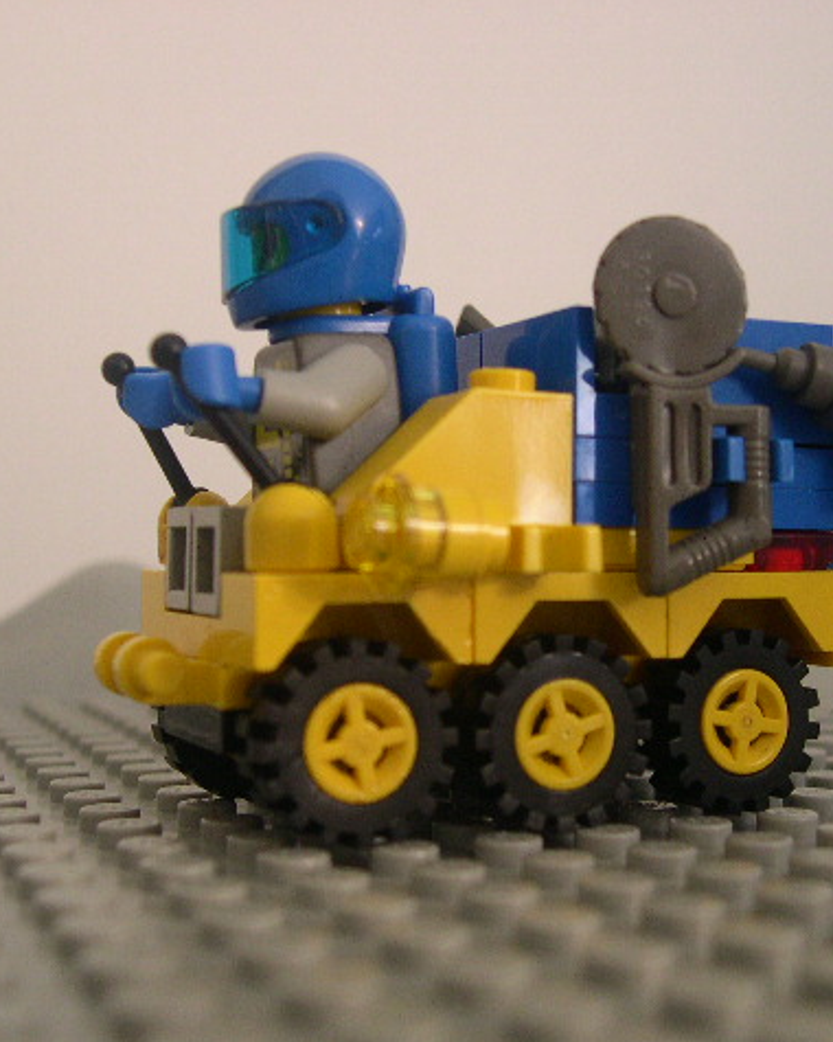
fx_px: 1541
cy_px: 522
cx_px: 484
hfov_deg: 30.2
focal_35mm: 50
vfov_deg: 37.3
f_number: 2.8
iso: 271
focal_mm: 8
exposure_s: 1/4.7
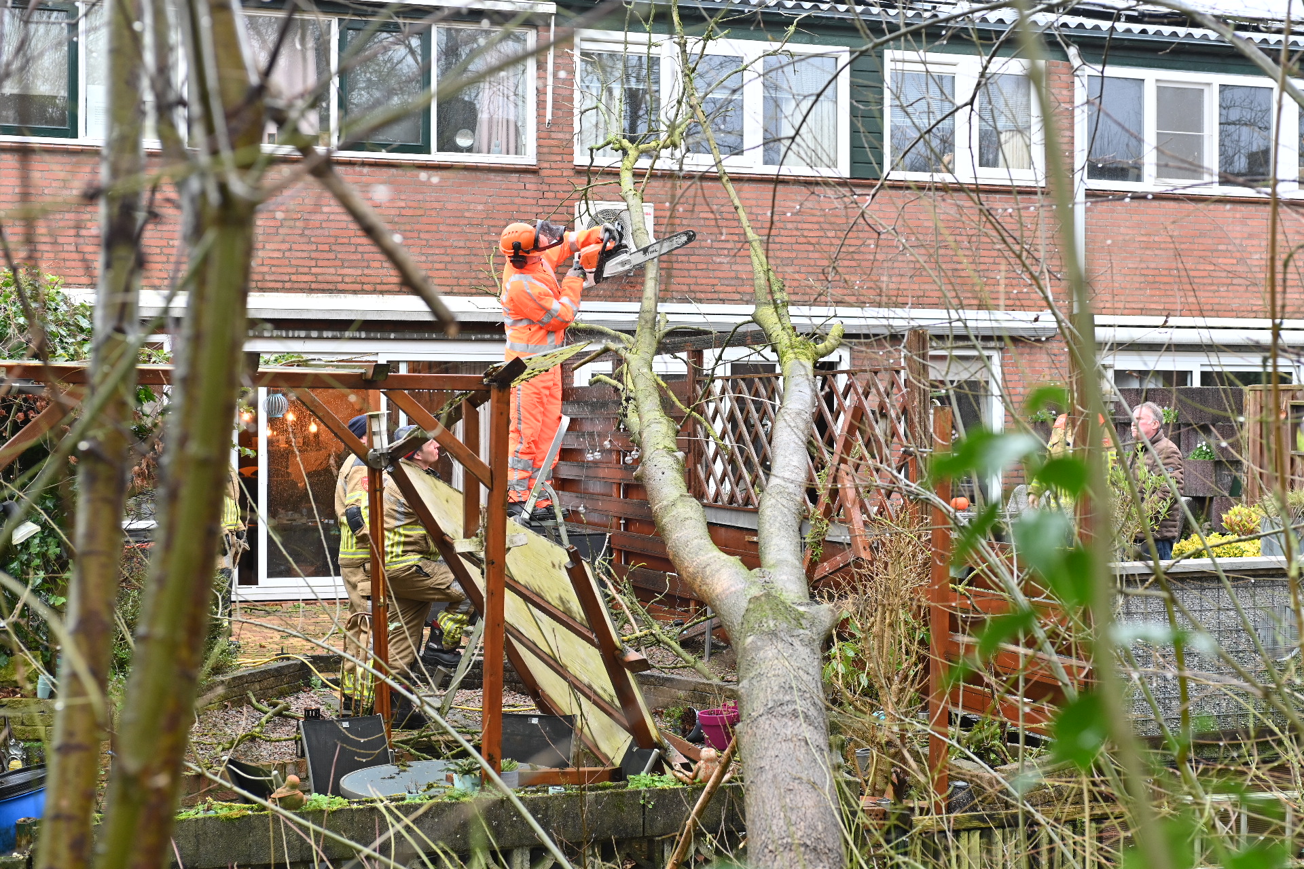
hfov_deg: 35.6
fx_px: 2028
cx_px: 652
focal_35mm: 56
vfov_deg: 24.2
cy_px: 434
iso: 800
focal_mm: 56
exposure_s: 1/100
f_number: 5.6
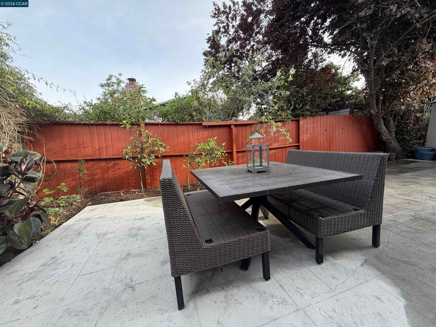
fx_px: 176
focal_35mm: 14
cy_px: 164
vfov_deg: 85.7
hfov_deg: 102.1
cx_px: 218
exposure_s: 1/169
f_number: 2.2
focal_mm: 2.22
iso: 50
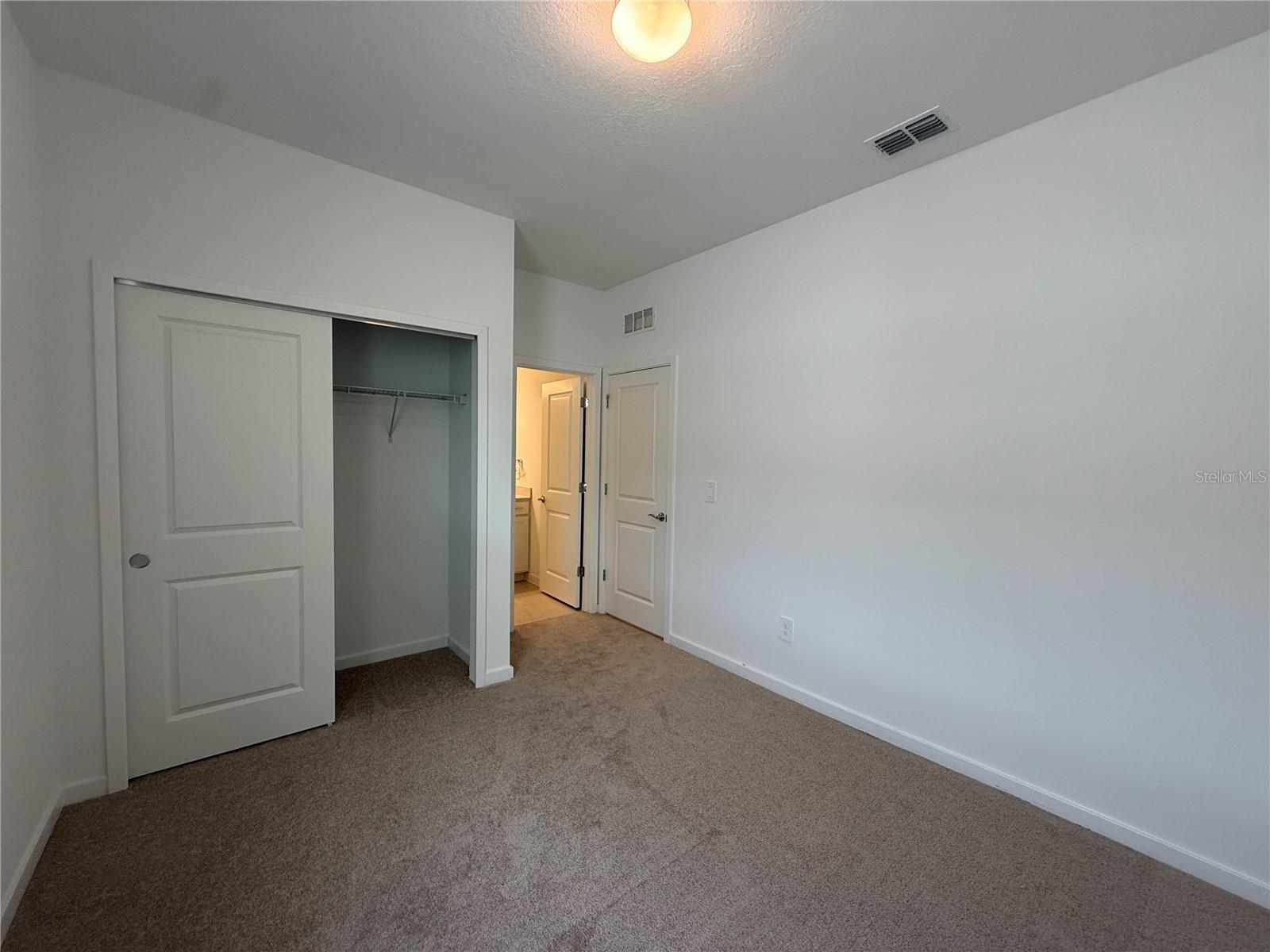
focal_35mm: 14
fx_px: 514
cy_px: 476
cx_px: 635
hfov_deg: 102.1
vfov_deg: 85.7
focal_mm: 2.22
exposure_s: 1/120
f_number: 2.2
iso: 125
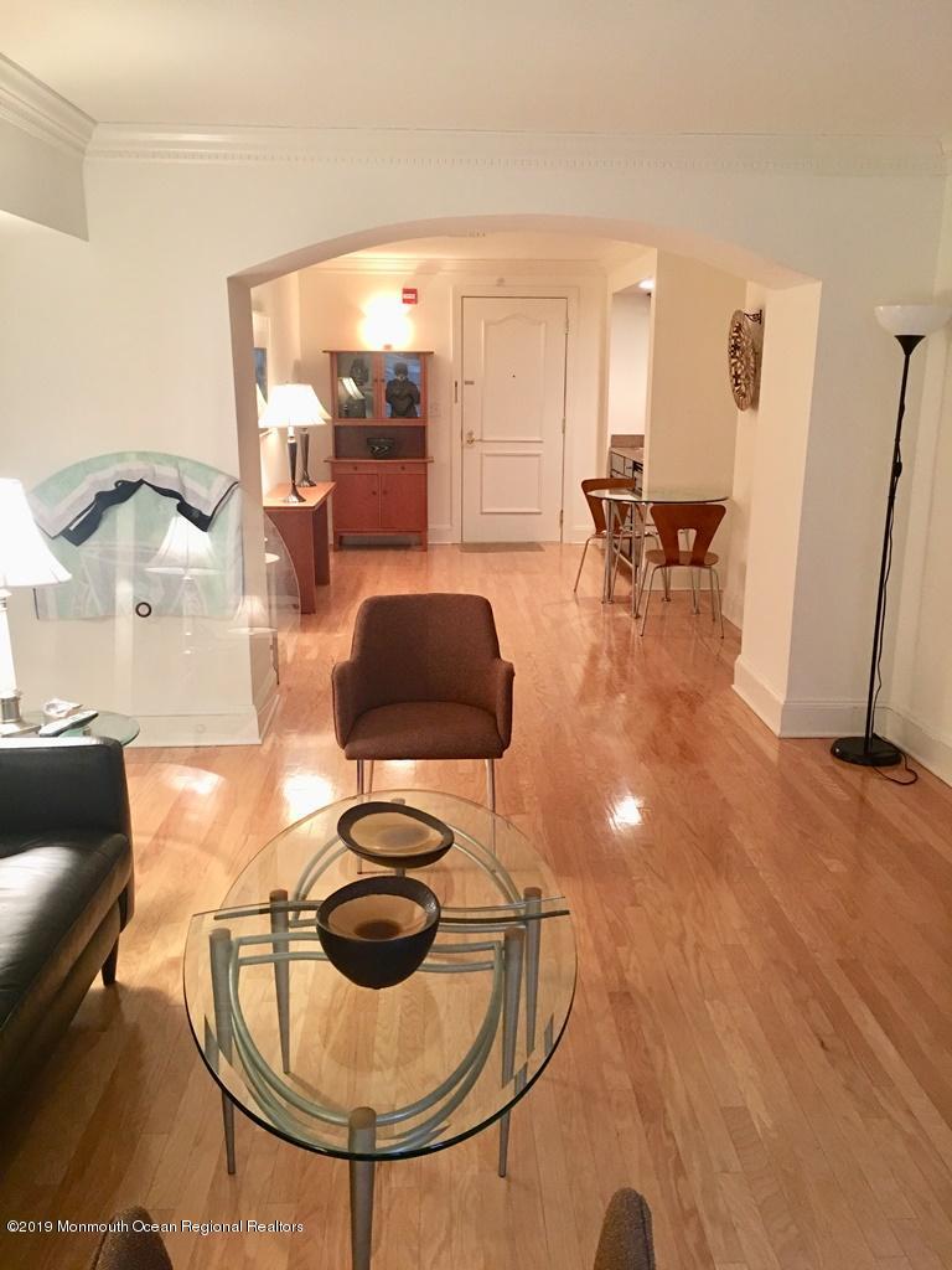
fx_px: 1063
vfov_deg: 61.7
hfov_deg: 48.2
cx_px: 476
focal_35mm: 29
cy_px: 635
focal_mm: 4.15
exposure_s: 1/15
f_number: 2.2
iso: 100
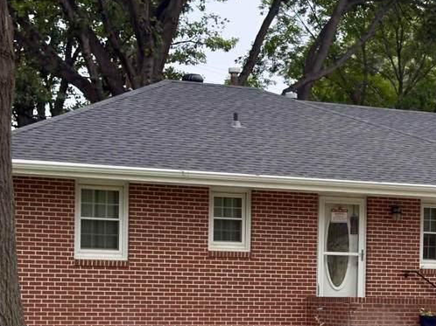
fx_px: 1360
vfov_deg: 13.6
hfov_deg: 18.1
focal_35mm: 108
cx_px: 347
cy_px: 297
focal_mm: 6.76
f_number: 1.78
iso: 64
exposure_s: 1/943
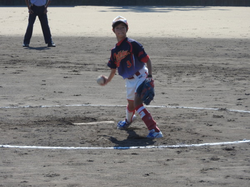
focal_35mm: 220
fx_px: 1589
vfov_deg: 6.8
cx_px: 125
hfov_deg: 9.0
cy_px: 94
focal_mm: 39.4
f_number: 5.3
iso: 100
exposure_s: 1/400
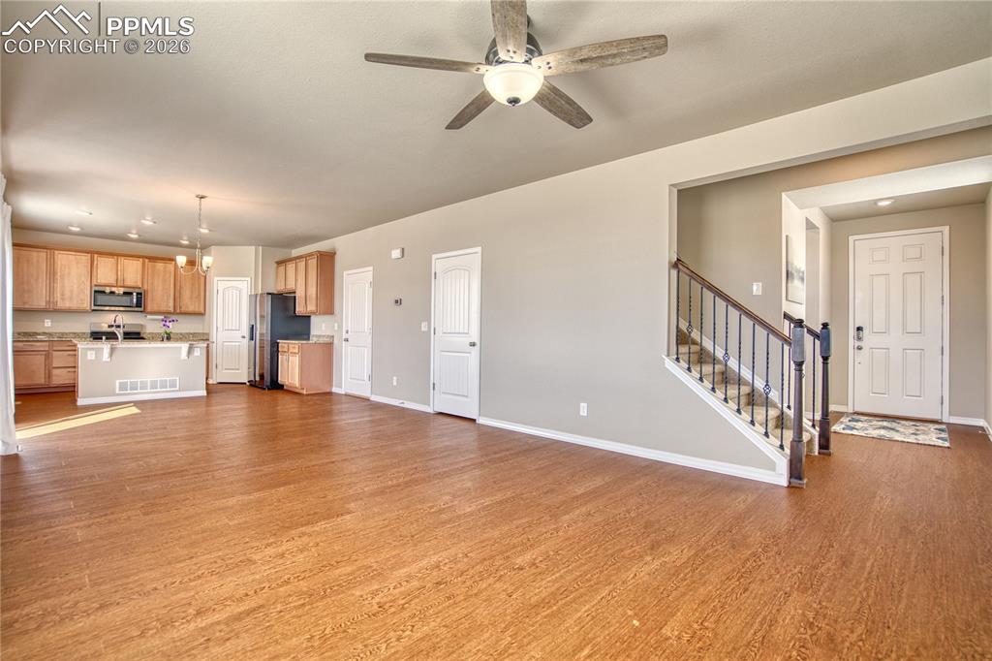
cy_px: 330
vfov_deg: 73.7
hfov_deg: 96.8
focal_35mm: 16
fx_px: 441
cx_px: 496
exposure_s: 1/125
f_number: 4
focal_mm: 16
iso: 500
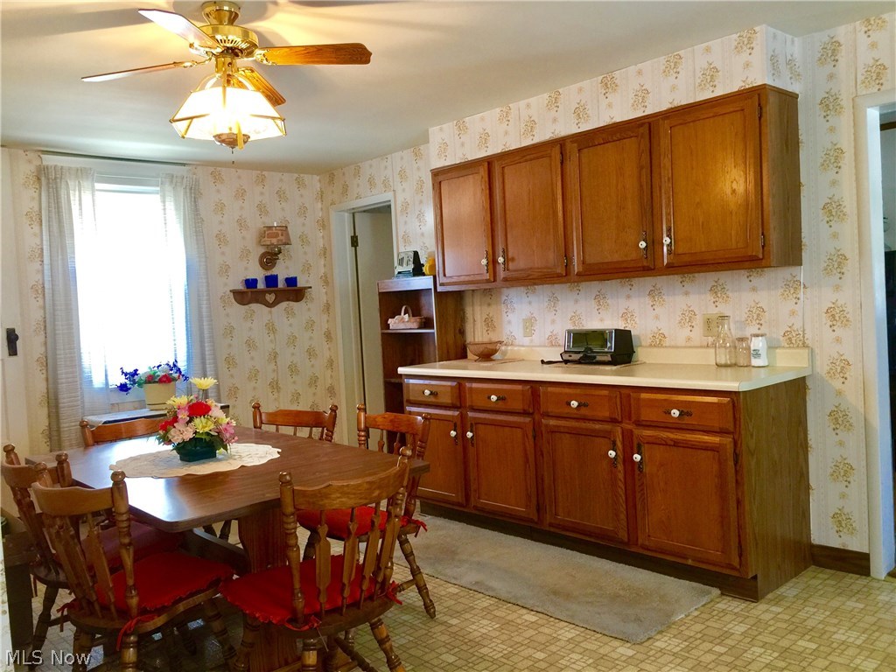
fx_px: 751
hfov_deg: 61.7
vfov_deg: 48.2
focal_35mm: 29
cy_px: 336
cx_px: 448
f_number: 2.2
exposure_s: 1/15
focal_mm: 4.15
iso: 64
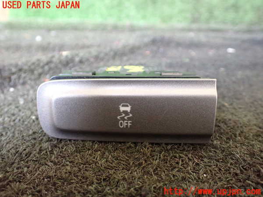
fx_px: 228
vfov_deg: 46.8
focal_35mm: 30
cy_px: 98
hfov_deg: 60.0
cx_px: 132
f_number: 2.3
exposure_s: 1/50
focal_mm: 5.4
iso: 800
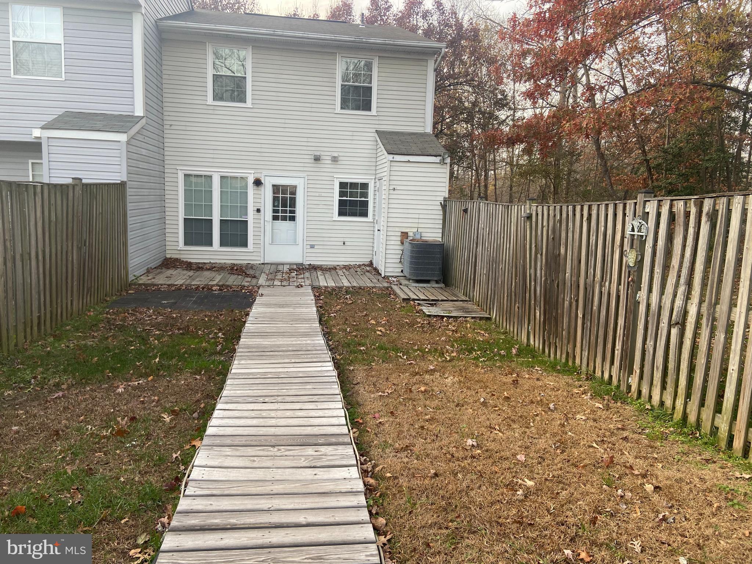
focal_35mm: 26
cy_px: 282
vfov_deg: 53.1
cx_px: 376
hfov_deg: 67.3
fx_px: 565
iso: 50
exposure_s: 1/122
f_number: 1.8
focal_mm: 4.25
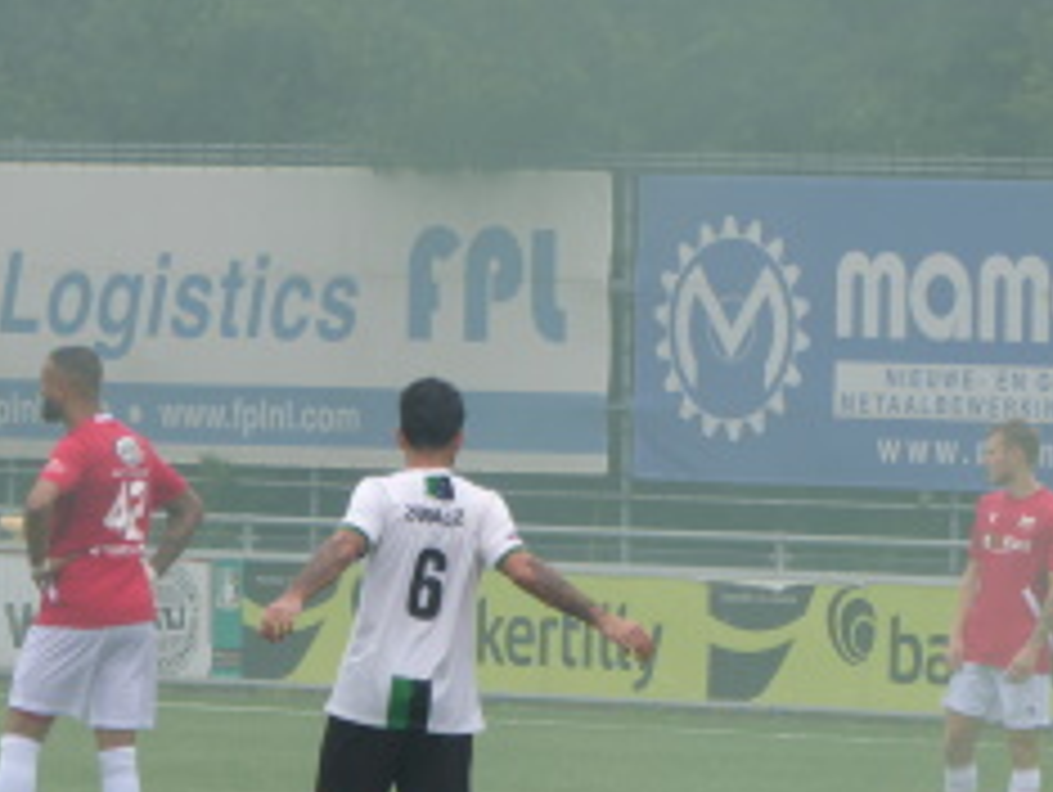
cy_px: 576
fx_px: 18879
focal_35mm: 620
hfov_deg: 3.2
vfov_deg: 2.4
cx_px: 234
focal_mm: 57.7
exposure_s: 1/125
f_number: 5.9
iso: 80
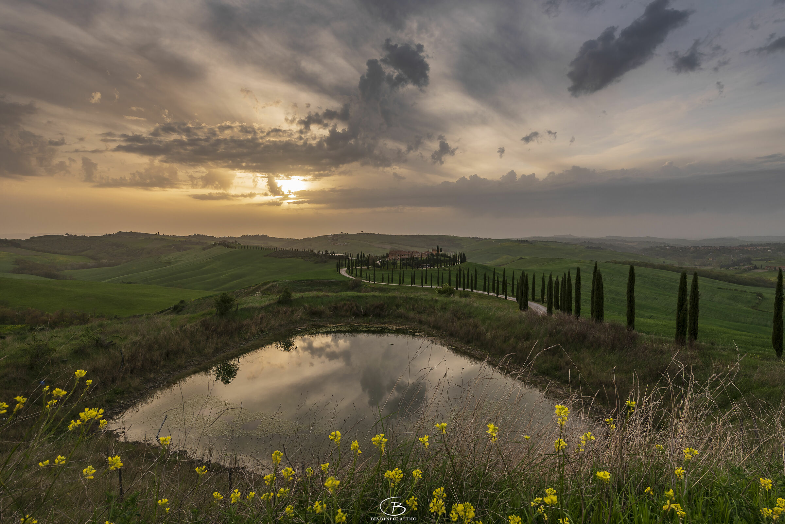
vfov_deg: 62.0
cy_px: 262
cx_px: 392
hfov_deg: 84.0
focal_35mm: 20
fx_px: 436
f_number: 14
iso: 100
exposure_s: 1/25
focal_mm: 20
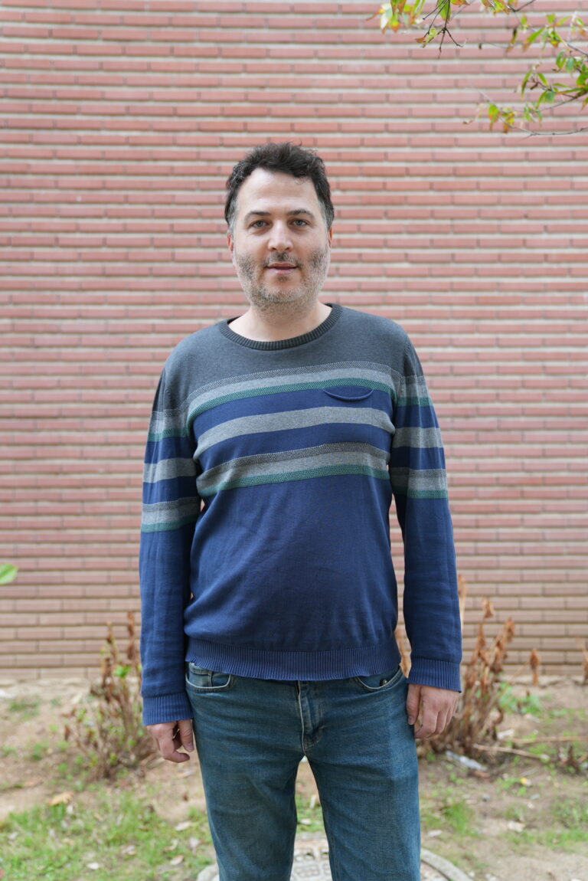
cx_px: 294
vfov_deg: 50.7
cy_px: 440
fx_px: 930
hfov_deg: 35.1
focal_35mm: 38
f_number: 2.8
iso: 320
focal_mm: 38
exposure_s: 1/50
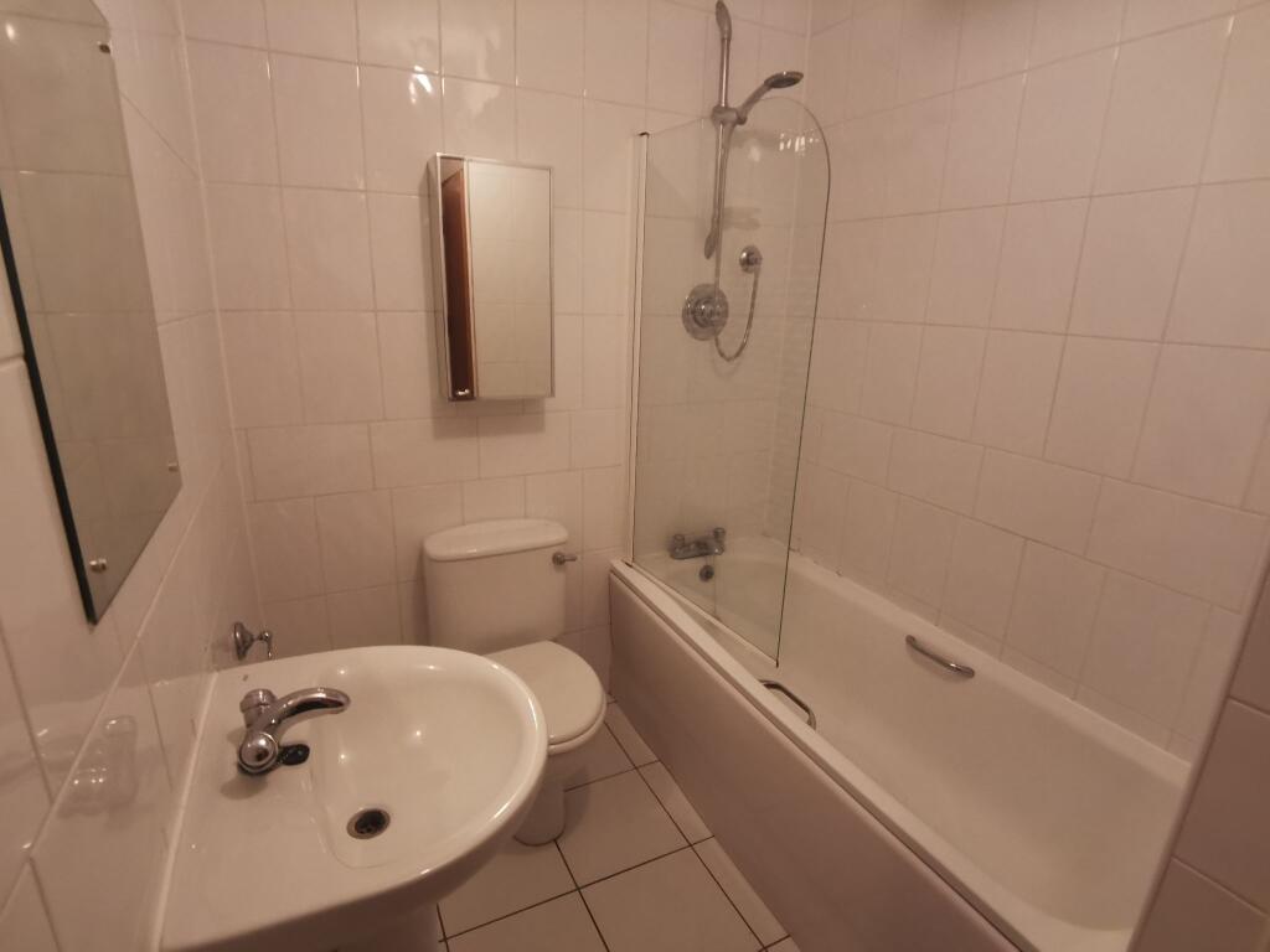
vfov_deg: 74.7
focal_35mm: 17
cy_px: 476
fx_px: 624
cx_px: 635
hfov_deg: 91.0
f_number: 2.2
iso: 320
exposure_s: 1/25
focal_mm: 2.26
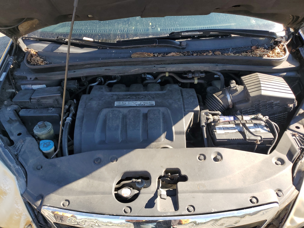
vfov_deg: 53.1
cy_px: 114
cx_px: 152
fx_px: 228
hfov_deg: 67.3
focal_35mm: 26
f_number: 1.5
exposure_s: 1/500
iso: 50
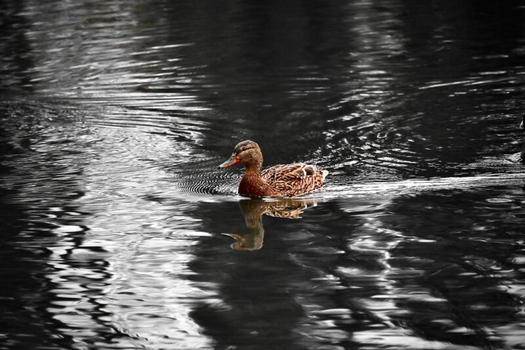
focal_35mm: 375
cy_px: 175
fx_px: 5467
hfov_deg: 5.5
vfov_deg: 3.7
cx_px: 262
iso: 3200
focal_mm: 250
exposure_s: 1/250
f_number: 6.3
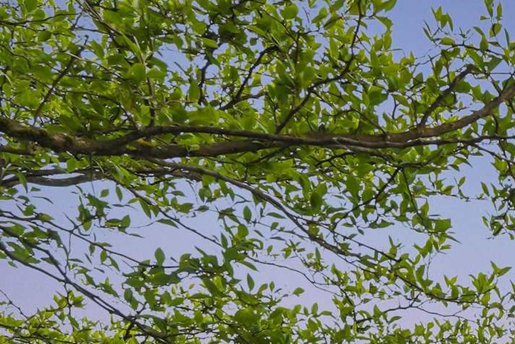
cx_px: 931
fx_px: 1031
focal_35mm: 72
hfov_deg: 20.1
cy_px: 553
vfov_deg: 16.7
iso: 80
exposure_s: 1/5
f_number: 9
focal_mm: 16.7
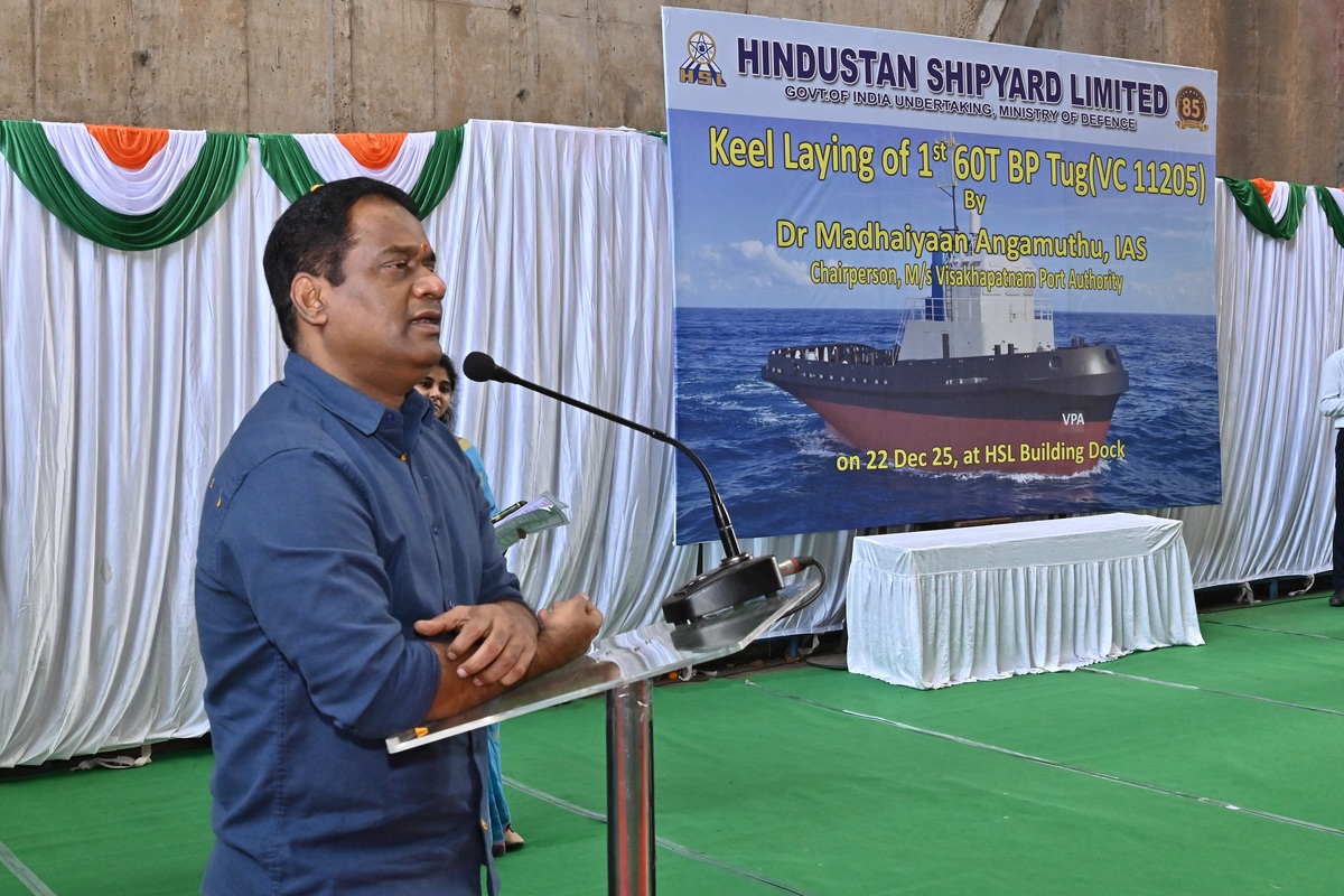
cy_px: 448
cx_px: 672
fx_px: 1643
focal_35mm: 44
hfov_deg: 44.5
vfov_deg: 30.5
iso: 3200
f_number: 16
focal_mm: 44
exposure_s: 1/160
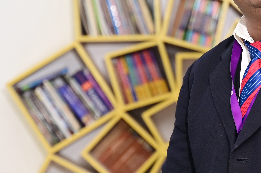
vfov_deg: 7.1
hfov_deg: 10.5
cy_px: 102
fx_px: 1406
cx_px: 252
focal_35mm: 194
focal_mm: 59
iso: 400
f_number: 2.8
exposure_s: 1/100
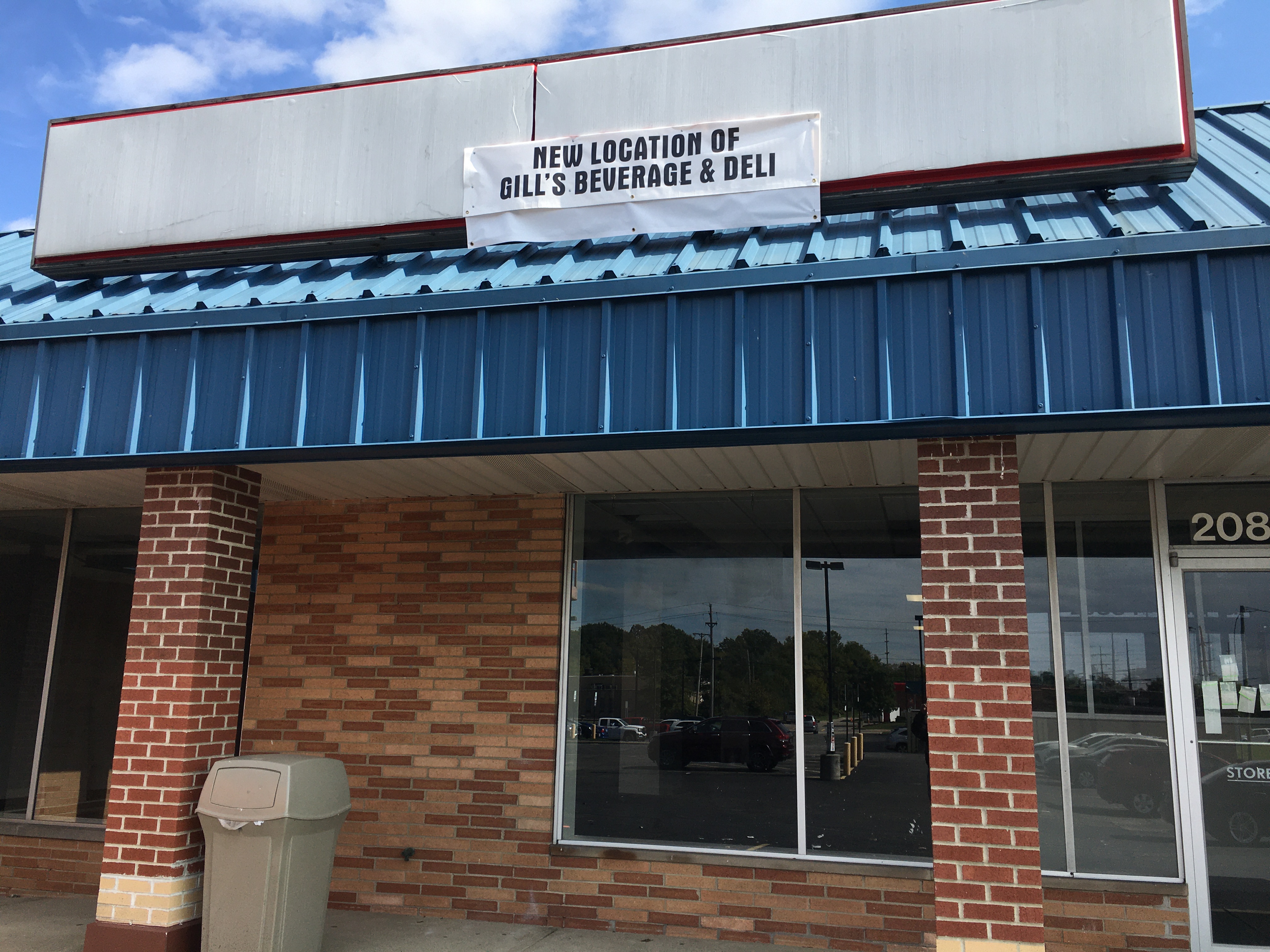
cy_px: 476
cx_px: 635
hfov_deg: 61.7
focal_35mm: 29
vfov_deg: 48.2
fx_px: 1064
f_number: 2.2
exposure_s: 1/905
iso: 25
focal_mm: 4.15
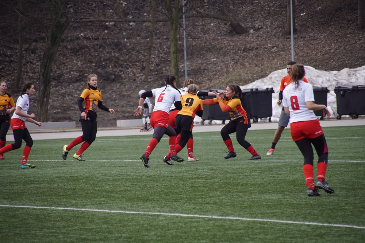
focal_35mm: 240
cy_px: 122
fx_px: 2434
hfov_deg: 8.6
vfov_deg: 5.7
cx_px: 182
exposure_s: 1/250
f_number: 6.3
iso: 160
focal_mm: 160
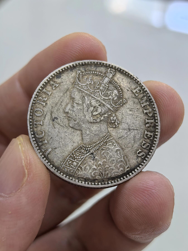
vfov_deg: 35.5
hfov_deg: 27.0
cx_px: 94
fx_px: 391
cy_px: 126
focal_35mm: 54
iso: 200
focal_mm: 6.98
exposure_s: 1/50
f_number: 2
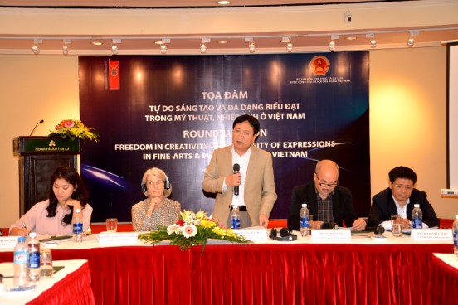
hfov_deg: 38.2
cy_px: 152
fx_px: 662
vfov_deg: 26.0
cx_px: 229
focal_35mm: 52
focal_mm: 52
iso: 800
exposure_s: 1/60
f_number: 4.2
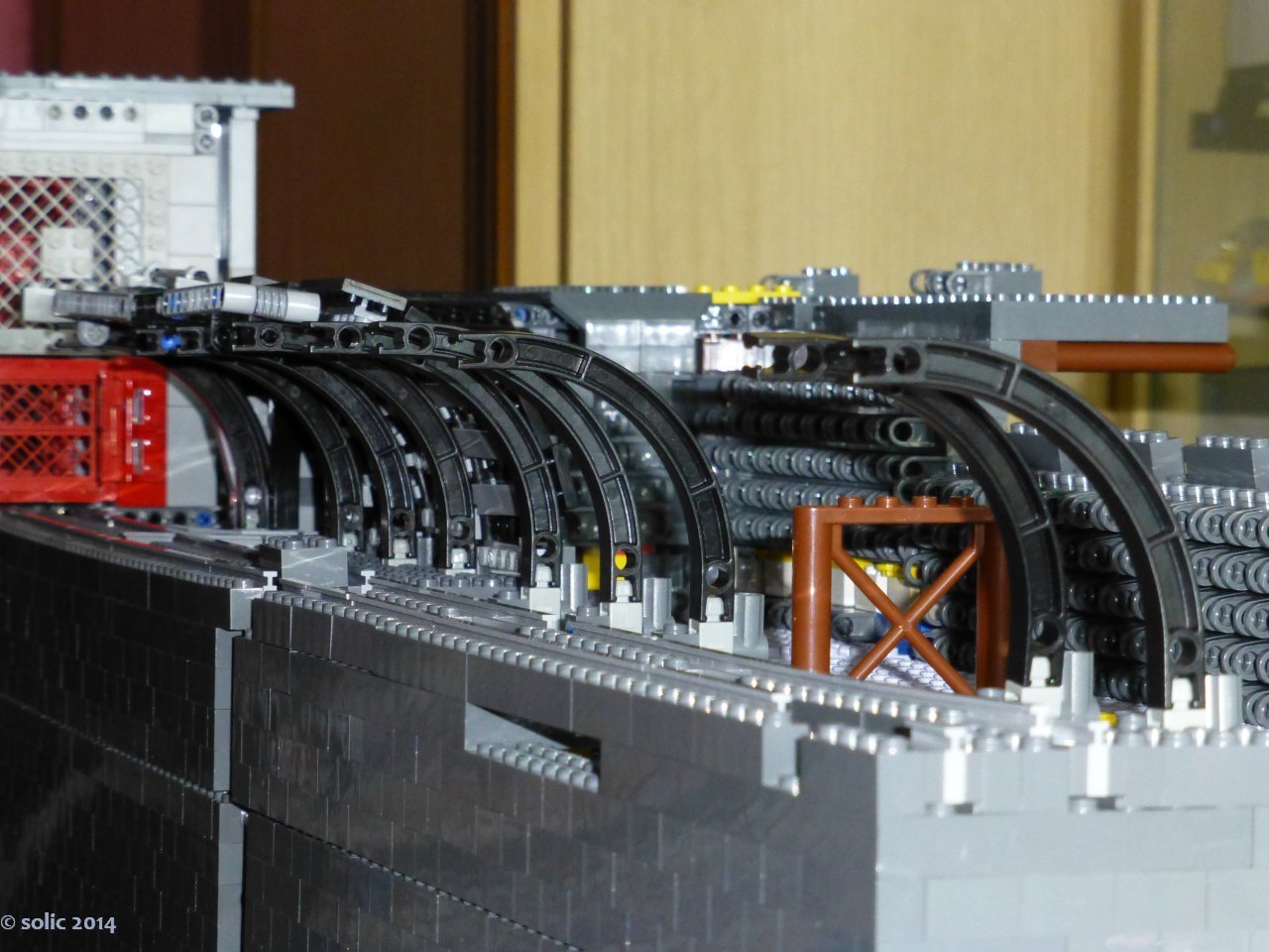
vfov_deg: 12.1
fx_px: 4472
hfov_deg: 16.1
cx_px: 634
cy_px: 476
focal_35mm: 122
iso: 800
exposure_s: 1/60
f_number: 5.4
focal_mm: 21.8
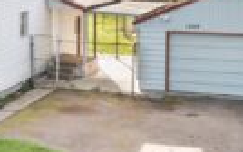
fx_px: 563
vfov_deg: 15.2
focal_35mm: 85
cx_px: 63
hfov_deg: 24.1
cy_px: 14
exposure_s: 1/80
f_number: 9
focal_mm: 10.26
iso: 400
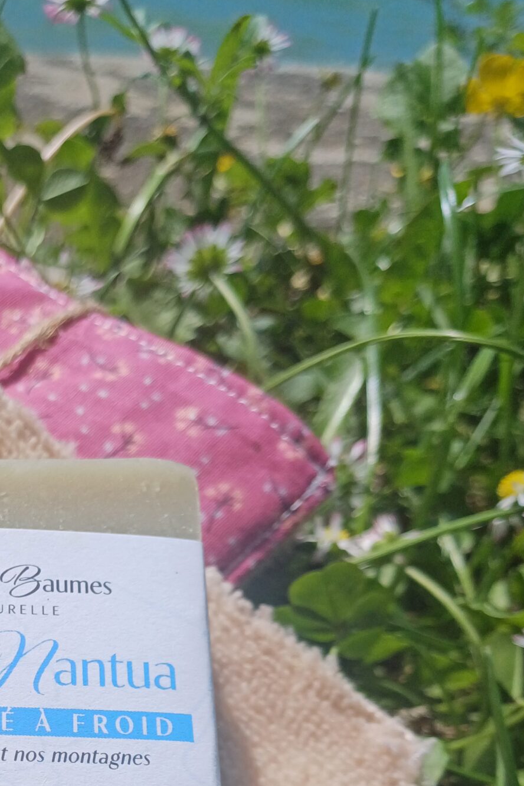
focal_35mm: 50
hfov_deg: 25.3
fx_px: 1091
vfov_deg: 37.1
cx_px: -38
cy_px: 704
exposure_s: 1/2381
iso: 50
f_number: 1.8
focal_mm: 4.65
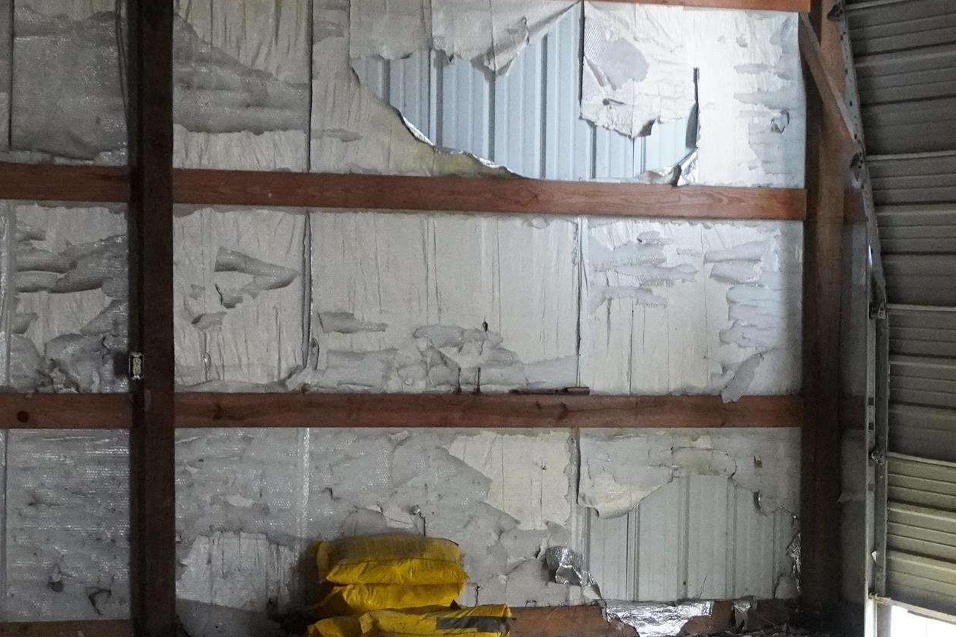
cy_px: 466
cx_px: 688
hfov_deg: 19.7
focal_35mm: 103
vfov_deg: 13.3
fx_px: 2735
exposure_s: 1/160
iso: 6400
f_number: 4.5
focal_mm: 28
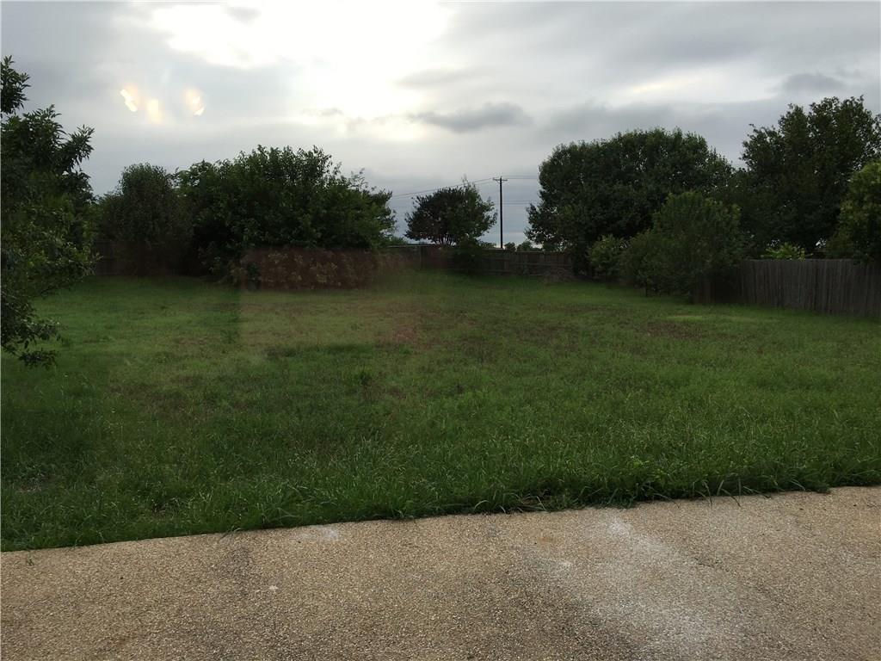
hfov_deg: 61.7
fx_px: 738
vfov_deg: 48.2
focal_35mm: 29
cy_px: 330
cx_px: 440
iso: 25
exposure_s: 1/578
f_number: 2.2
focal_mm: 4.15
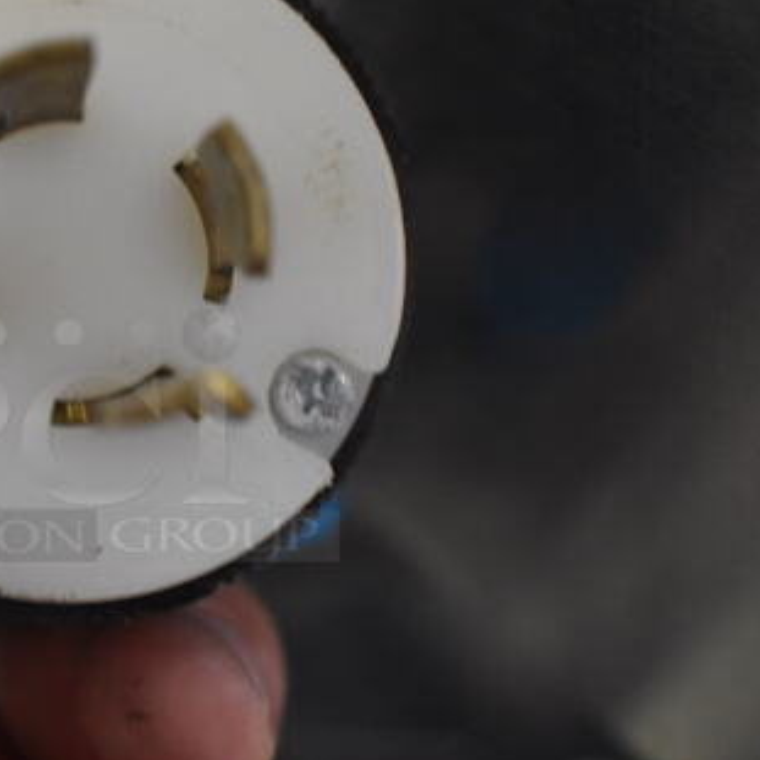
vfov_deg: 26.5
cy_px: 433
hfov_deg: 25.6
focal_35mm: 65
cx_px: 68
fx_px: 1615
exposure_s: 1/50
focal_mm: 26
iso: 3200
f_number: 4
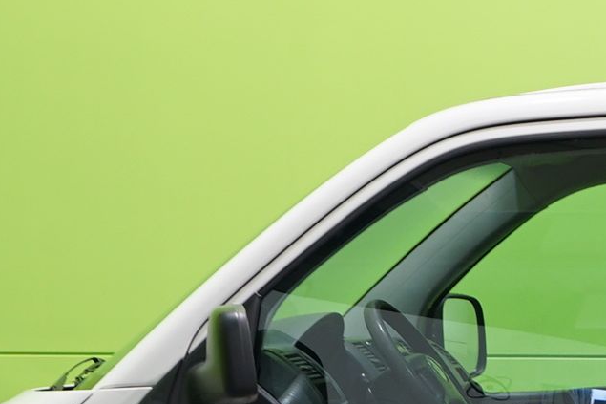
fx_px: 3180
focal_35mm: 189
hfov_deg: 10.5
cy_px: 372
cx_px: 890
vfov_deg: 7.2
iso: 400
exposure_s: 1/10
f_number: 6.3
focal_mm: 40
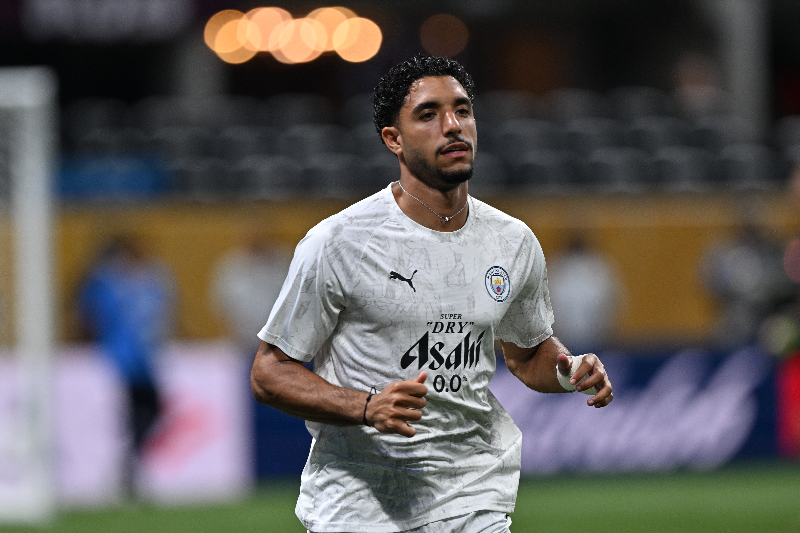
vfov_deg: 2.3
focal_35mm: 600
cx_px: 400
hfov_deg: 3.4
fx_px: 13332
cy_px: 266
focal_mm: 400
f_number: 3.2
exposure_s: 1/1000
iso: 640
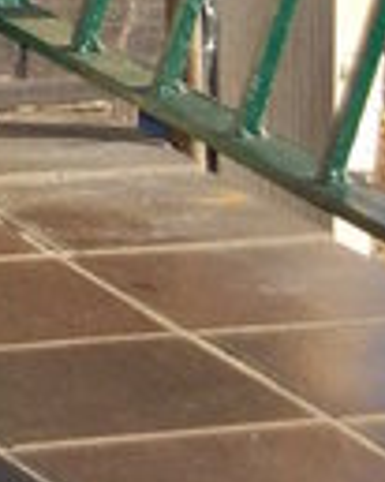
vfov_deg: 5.0
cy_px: -344
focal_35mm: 384
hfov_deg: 4.0
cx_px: -363
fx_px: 5481
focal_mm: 55
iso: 400
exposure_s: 1/320
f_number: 5.6
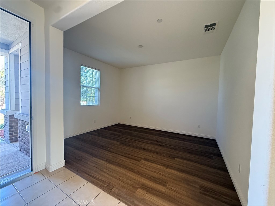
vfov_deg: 85.7
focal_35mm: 14
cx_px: 138
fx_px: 111
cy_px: 103
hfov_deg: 102.1
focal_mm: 2.22
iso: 500
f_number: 2.2
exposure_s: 1/60
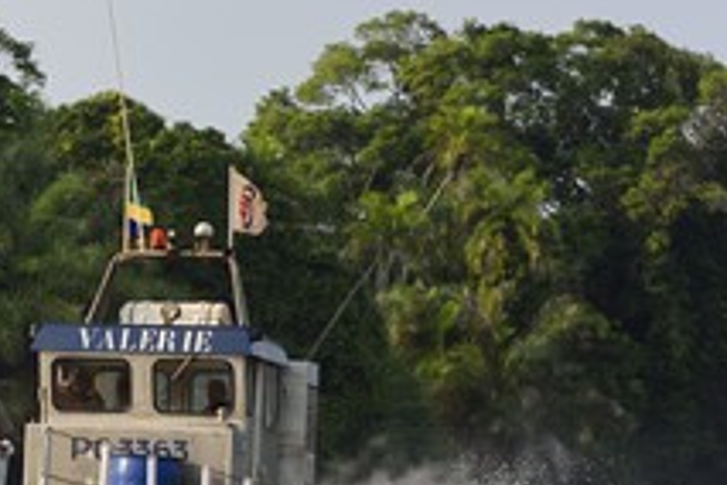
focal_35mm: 221
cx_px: 41
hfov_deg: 9.3
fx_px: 4463
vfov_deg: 6.2
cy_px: 386
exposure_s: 1/1000
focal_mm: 112
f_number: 8
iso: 800
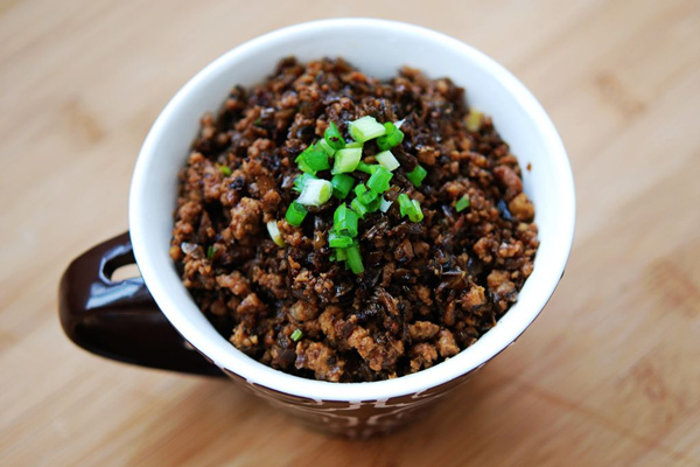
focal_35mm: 90
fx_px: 1750
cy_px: 234
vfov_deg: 15.2
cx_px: 350
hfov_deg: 22.6
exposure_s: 1/60
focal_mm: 60
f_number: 3
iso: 100
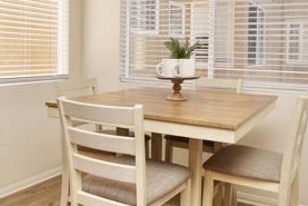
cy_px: 63
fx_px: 327
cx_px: 171
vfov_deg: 34.5
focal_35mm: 38
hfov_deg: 50.4
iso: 100
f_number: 4
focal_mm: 11
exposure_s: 1/160
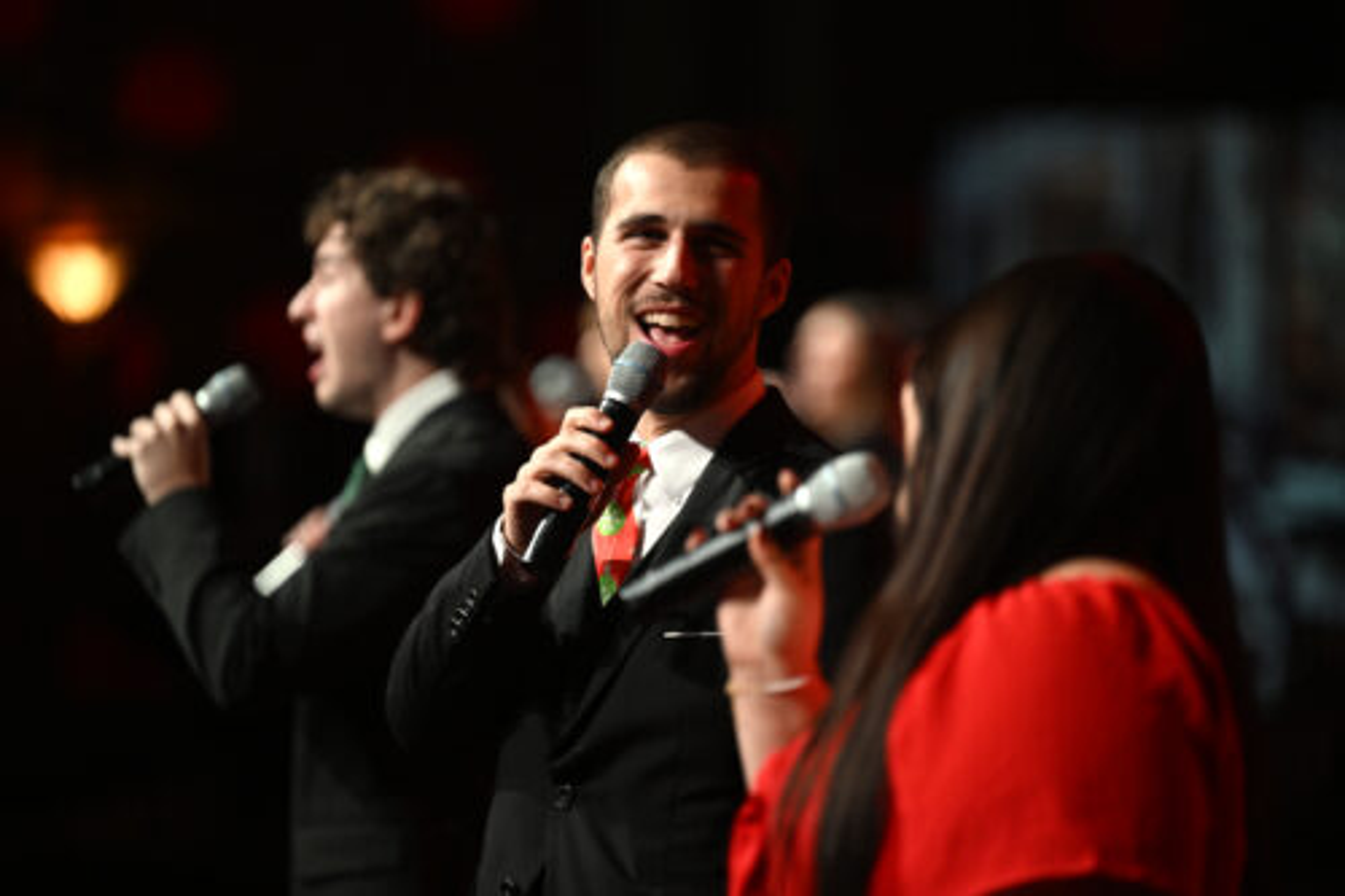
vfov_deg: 6.9
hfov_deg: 10.3
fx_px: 7469
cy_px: 448
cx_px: 672
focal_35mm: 200
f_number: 2.8
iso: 640
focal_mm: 200
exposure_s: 1/160
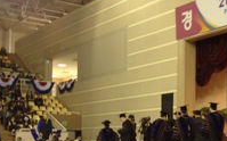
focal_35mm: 82
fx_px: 507
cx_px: 216
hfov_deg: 24.3
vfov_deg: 15.7
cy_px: 124
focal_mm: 4.28
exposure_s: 1/20
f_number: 2.4
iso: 100
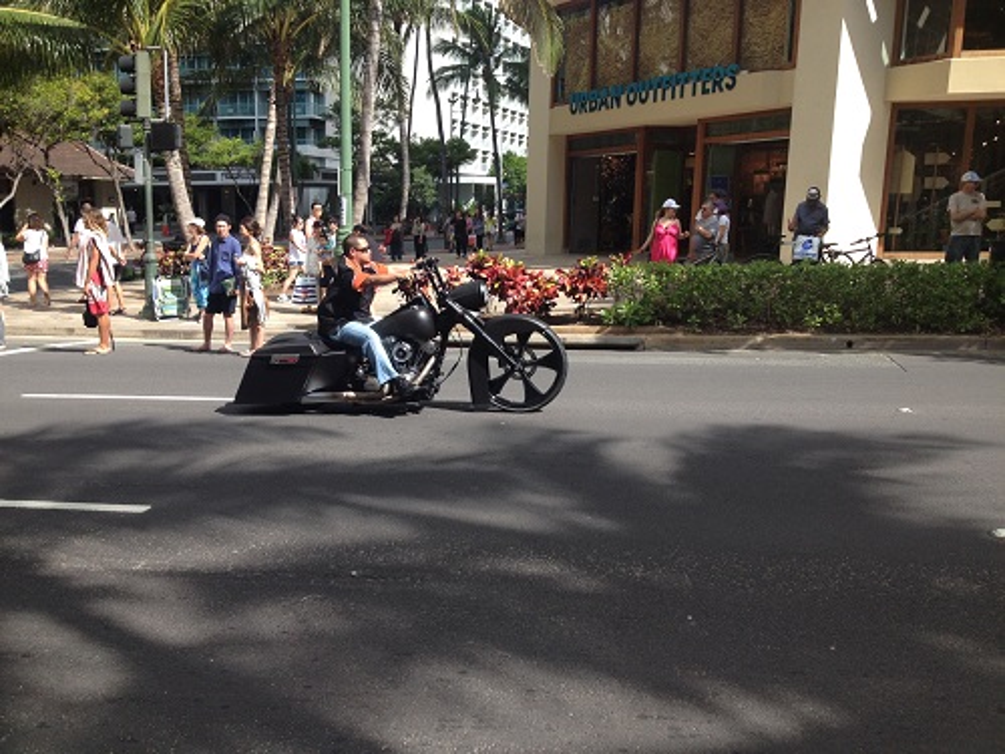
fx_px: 1016
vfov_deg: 40.7
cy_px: 377
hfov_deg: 52.6
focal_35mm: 35
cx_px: 502
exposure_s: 1/935
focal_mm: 4.28
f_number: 2.4
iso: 50
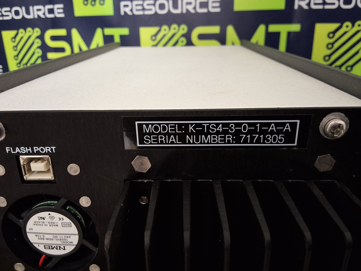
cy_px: 136
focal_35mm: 28
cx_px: 180
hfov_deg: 63.4
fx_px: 292
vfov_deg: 49.7
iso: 250
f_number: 1.9
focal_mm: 2.91
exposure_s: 1/30
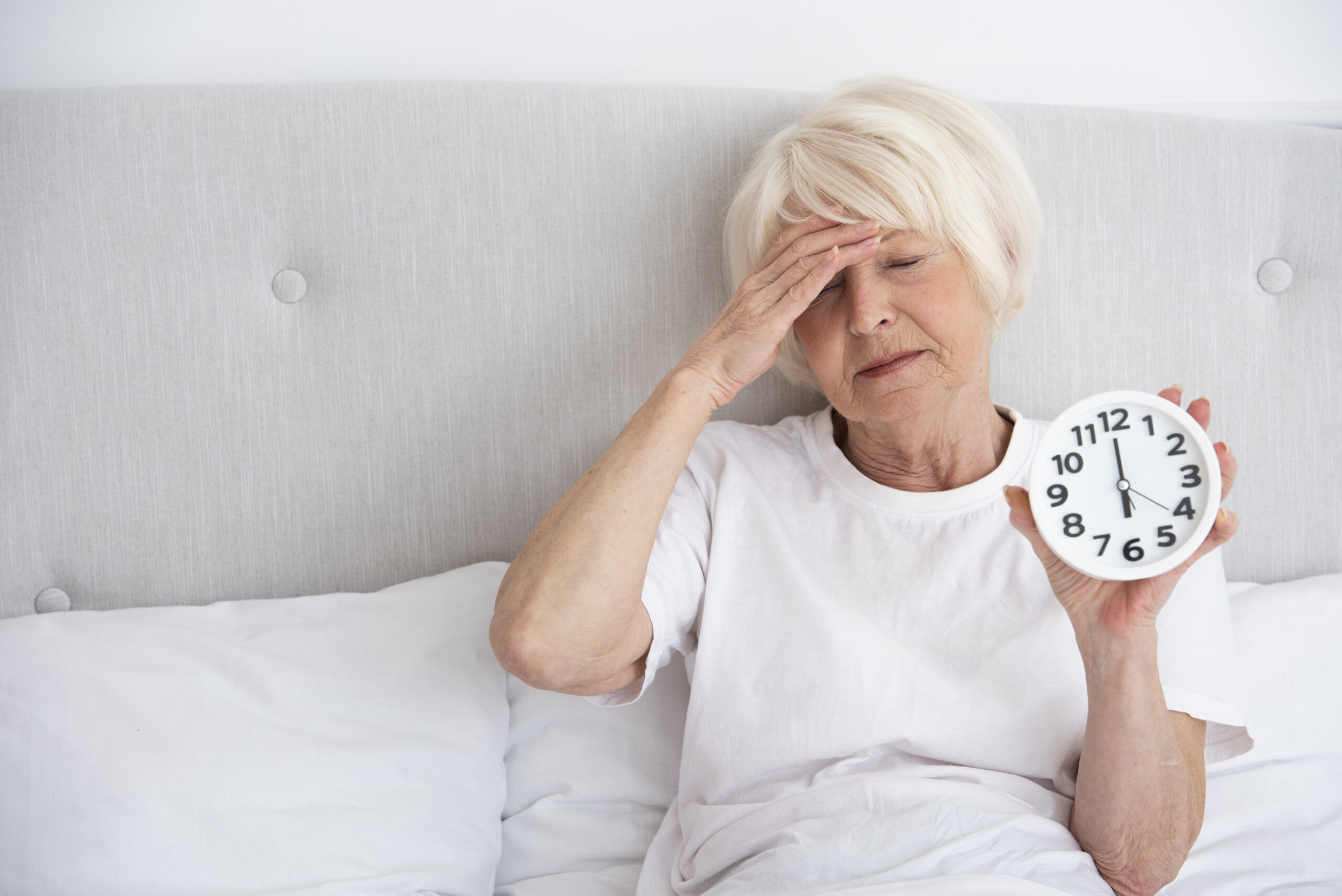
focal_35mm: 135
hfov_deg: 15.2
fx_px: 5034
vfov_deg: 10.2
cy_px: 448
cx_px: 671
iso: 250
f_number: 5.6
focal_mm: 135
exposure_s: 1/160
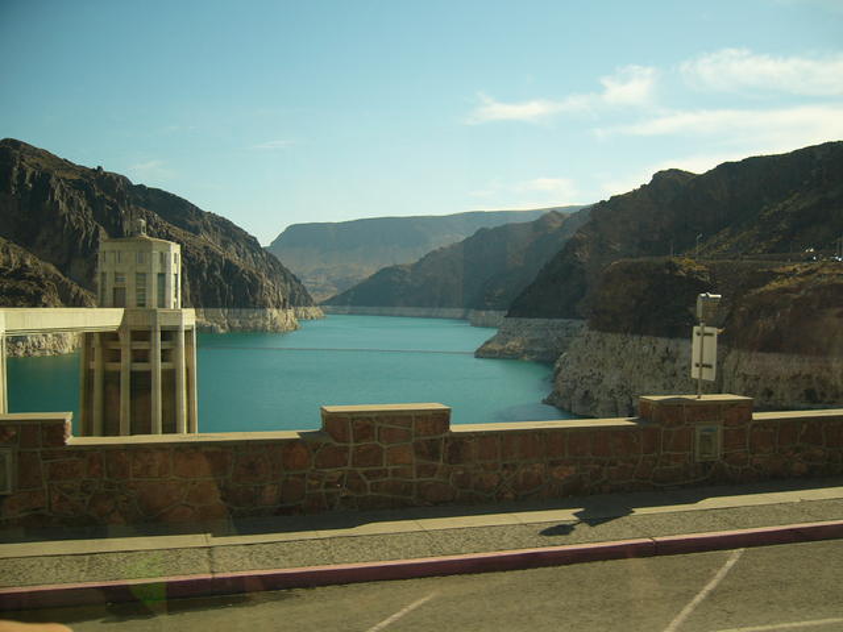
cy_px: 316
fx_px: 852
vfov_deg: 40.7
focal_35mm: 35
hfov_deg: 52.6
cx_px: 422
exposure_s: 1/250
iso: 50
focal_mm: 5.8
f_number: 2.8
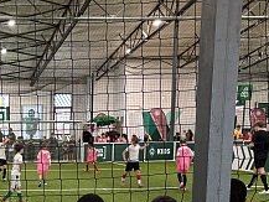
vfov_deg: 20.1
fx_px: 544
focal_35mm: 70
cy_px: 221
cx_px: -12
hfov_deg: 26.0
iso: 100
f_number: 1.6
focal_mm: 5.96
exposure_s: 1/50
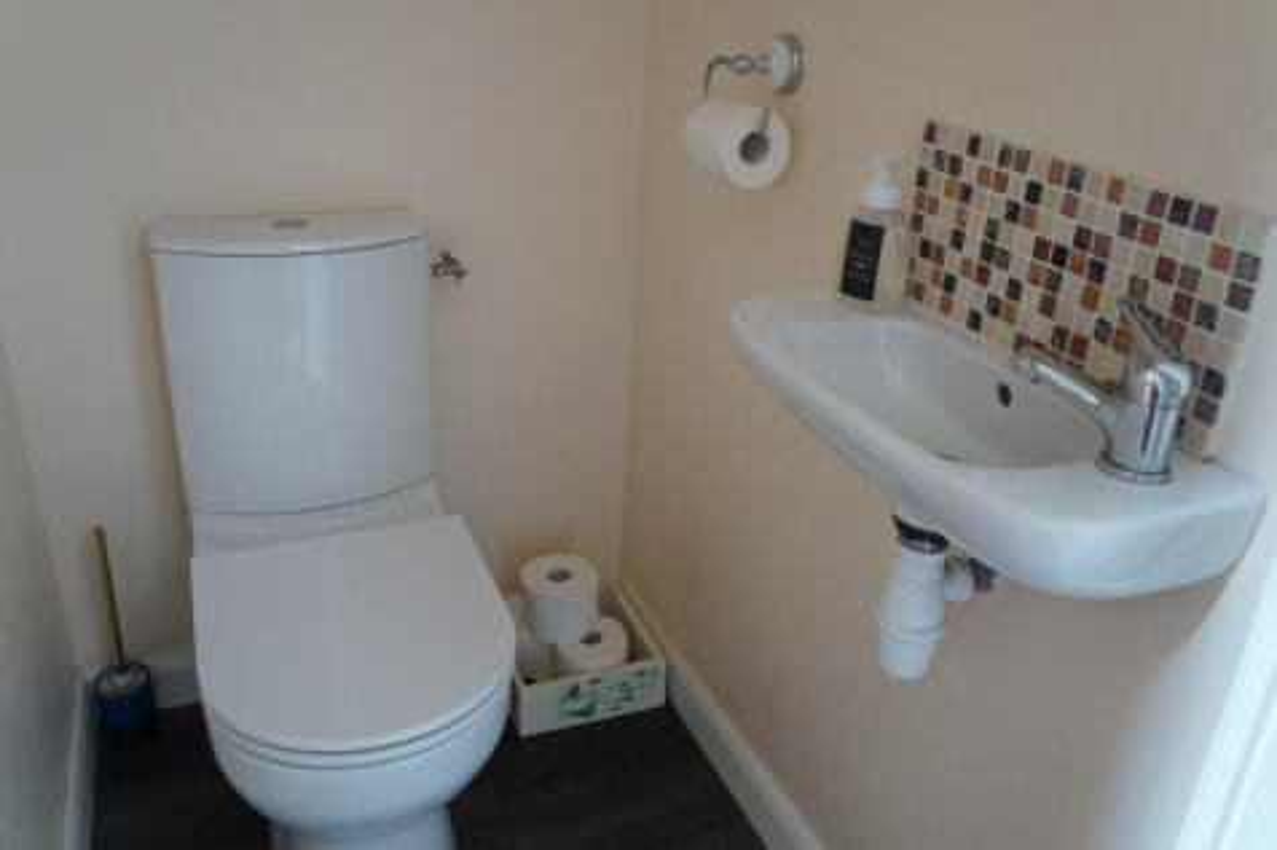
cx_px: 638
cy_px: 425
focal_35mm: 30
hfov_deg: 61.9
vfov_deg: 43.6
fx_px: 1064
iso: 200
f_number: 3.5
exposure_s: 1/25
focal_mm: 20
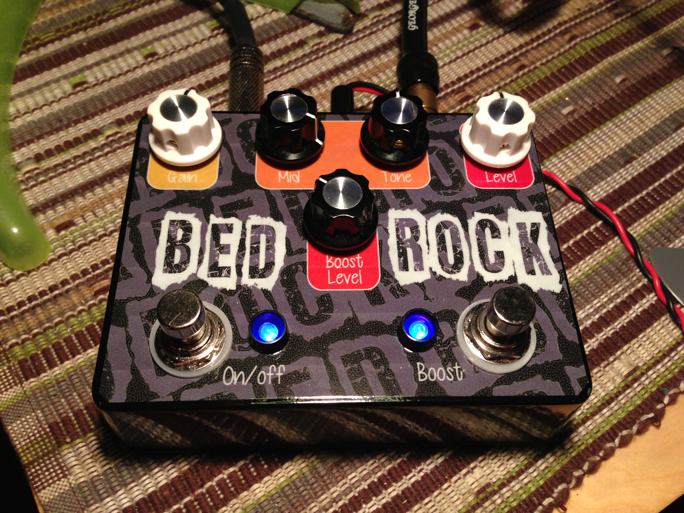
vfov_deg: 42.9
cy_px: 256
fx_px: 652
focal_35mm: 33
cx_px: 342
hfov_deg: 55.4
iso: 80
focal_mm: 4.13
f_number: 2.4
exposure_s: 1/20
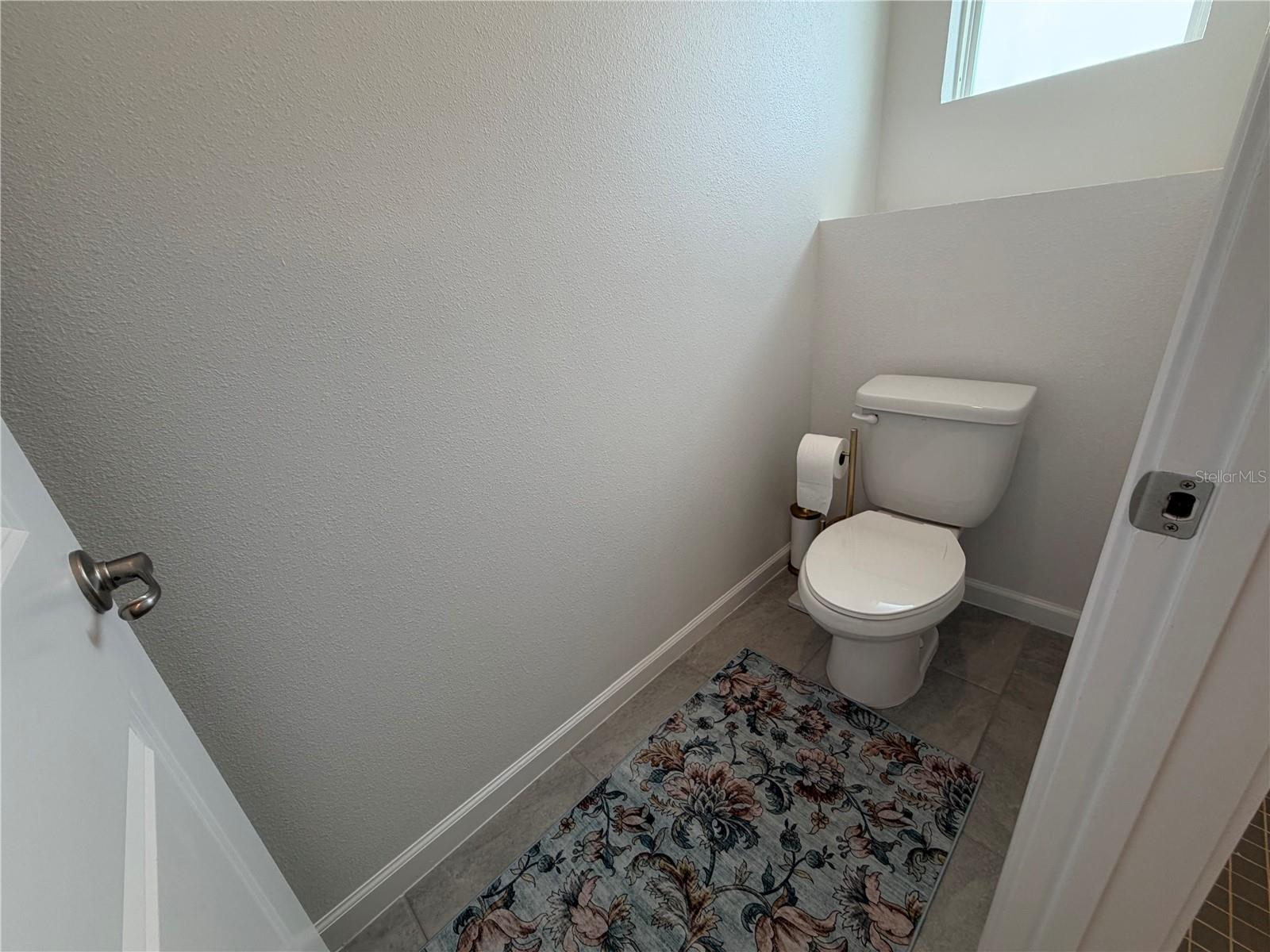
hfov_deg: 102.1
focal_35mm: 14
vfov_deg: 85.7
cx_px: 635
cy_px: 476
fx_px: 514
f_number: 2.2
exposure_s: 1/120
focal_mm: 2.22
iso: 64
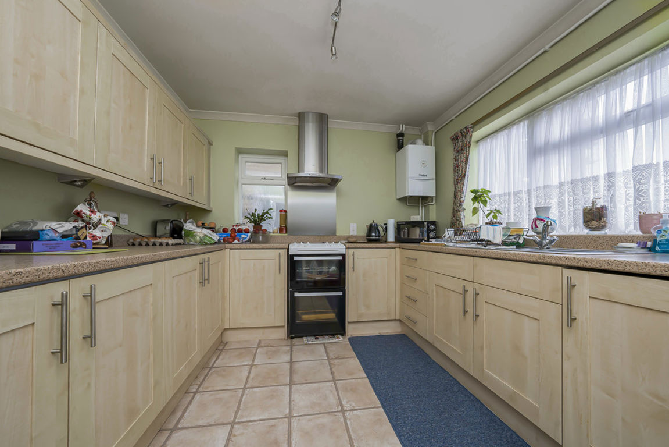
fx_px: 242
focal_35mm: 13
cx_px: 334
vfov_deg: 85.5
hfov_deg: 108.3
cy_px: 224
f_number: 9
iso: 320
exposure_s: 1/15
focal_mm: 13
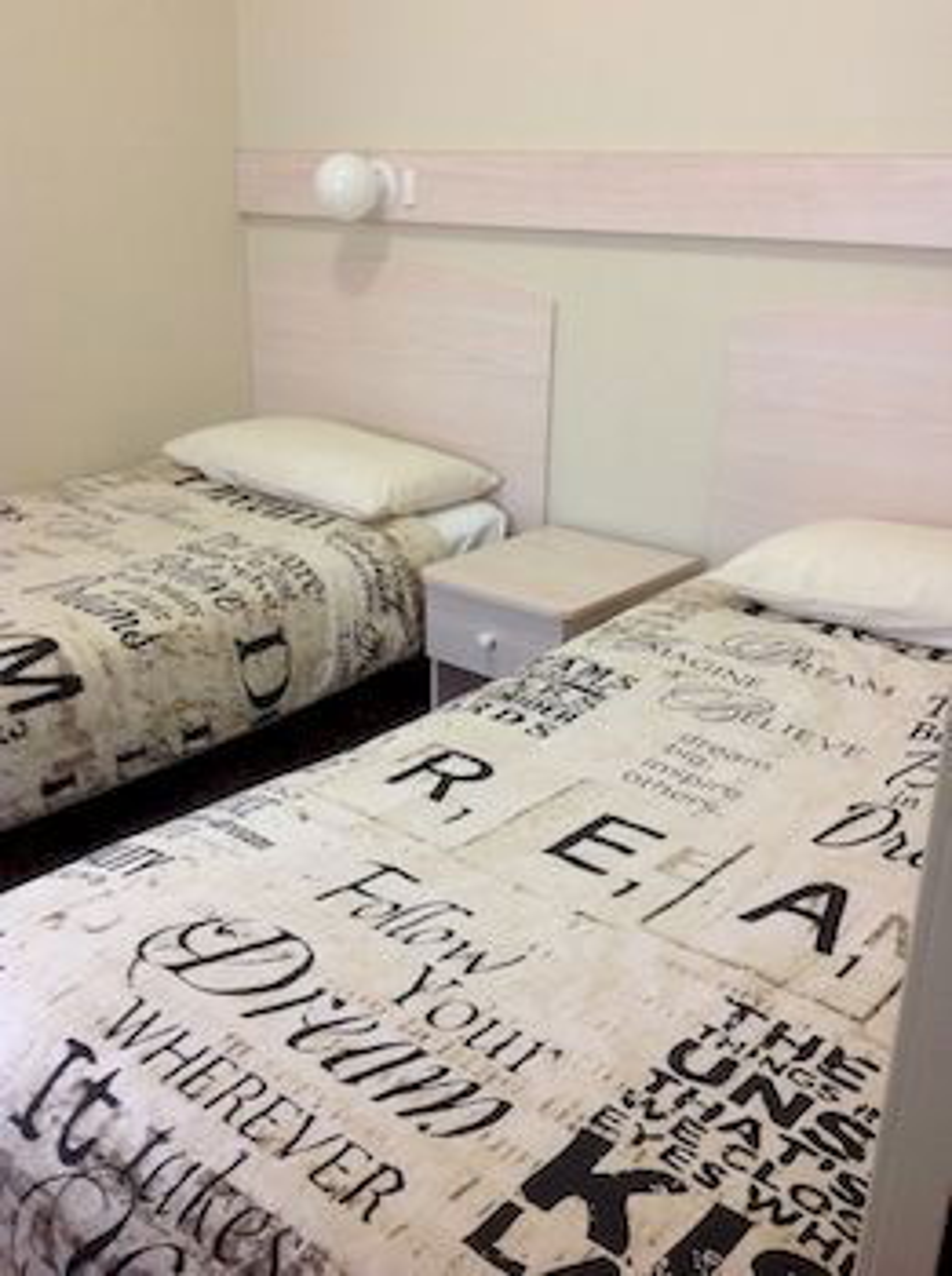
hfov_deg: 40.6
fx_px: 1288
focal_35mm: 35
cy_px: 638
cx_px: 476
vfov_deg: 52.7
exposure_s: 1/15
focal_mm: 4.28
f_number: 2.4
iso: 125
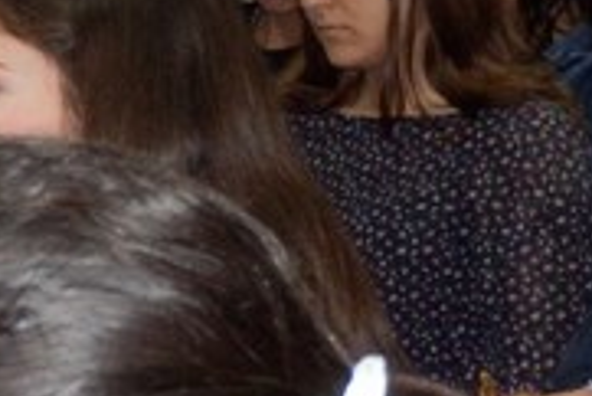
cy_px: 203
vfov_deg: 6.8
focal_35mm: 203
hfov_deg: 10.1
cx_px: 514
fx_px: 3341
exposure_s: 1/40
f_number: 4
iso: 400
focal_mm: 8.9
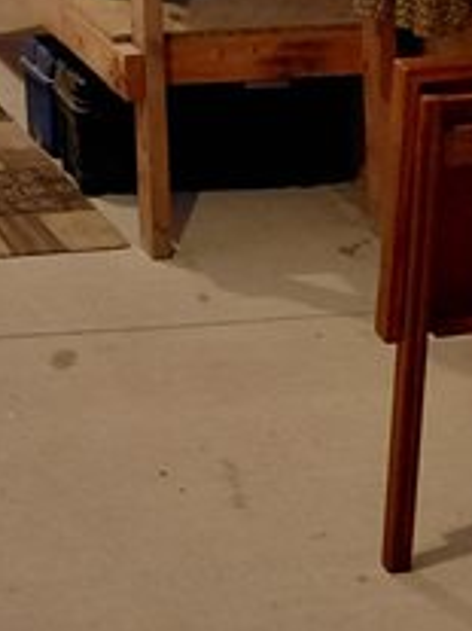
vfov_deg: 14.8
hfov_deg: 12.4
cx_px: -137
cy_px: -512
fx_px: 2111
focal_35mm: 116
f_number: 1.8
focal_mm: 4.69
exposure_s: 1/60
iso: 250
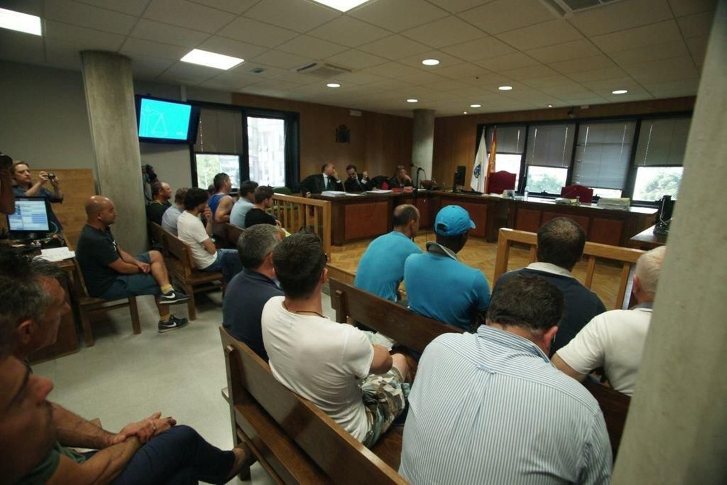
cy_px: 242
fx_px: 343
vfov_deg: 70.5
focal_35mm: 17
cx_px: 364
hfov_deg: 93.3
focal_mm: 17
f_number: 5.6
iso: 1600
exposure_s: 1/60
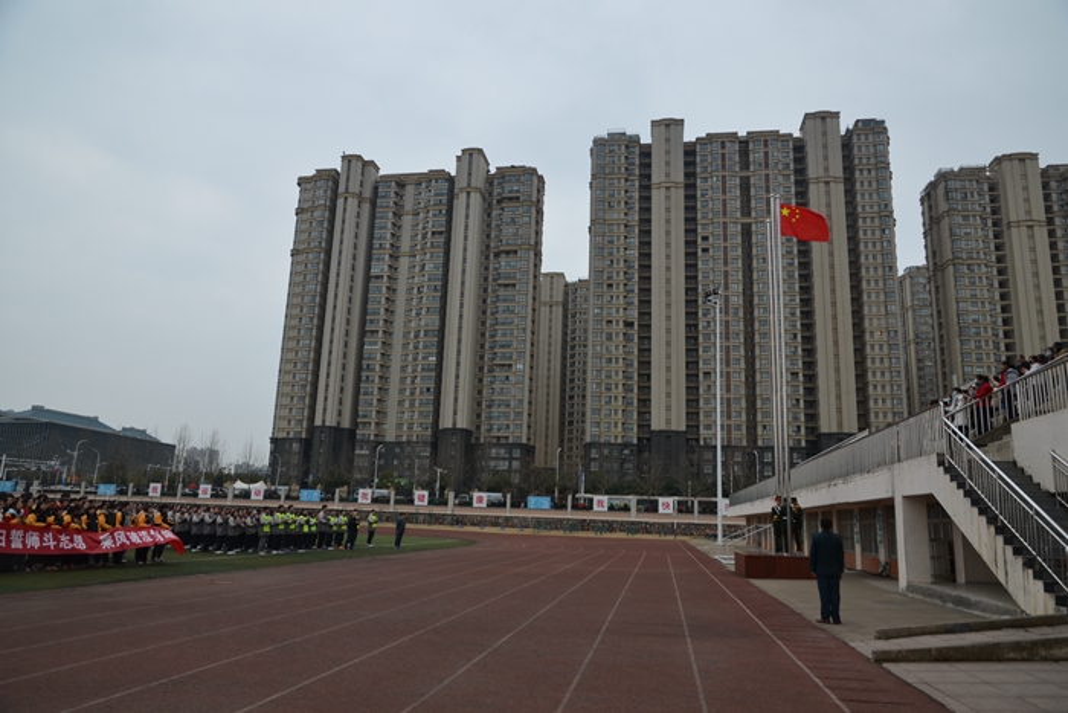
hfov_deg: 73.7
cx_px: 534
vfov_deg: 53.2
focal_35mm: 24
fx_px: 712
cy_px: 356
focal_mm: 16
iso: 200
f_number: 6.3
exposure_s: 1/160
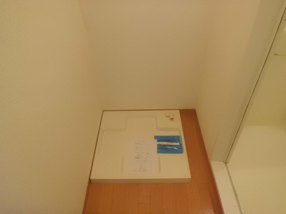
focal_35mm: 26
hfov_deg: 67.3
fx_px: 215
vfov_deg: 53.1
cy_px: 107
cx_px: 143
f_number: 2.8
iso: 400
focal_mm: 4.7
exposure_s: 1/60
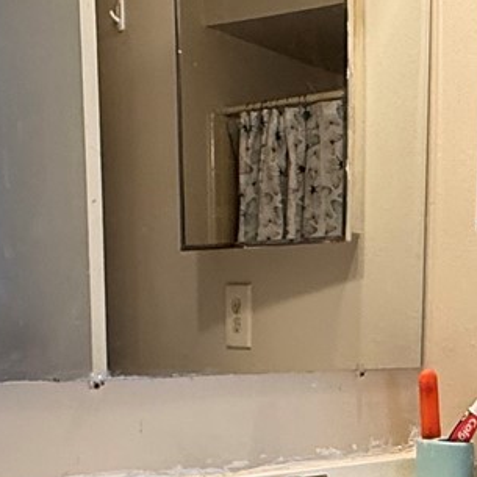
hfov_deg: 26.3
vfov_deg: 24.9
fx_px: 1013
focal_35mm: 65
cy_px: 507
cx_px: 317
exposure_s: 1/60
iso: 200
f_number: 2.2
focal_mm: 2.22
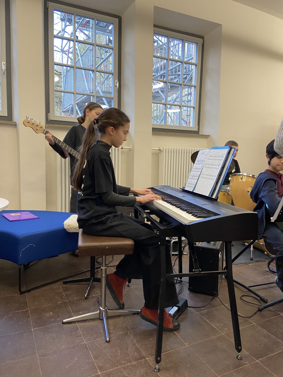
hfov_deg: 53.1
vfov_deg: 67.3
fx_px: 283
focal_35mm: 26
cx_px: 142
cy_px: 188
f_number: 1.8
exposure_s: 1/50
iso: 100
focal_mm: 4.25
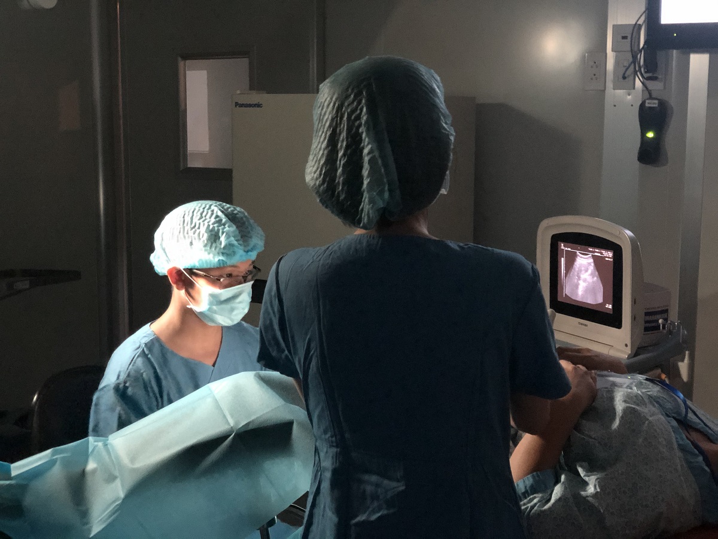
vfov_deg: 28.0
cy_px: 270
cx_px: 359
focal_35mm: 52
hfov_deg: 36.8
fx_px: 1079
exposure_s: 1/8
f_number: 2.4
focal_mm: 6
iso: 250
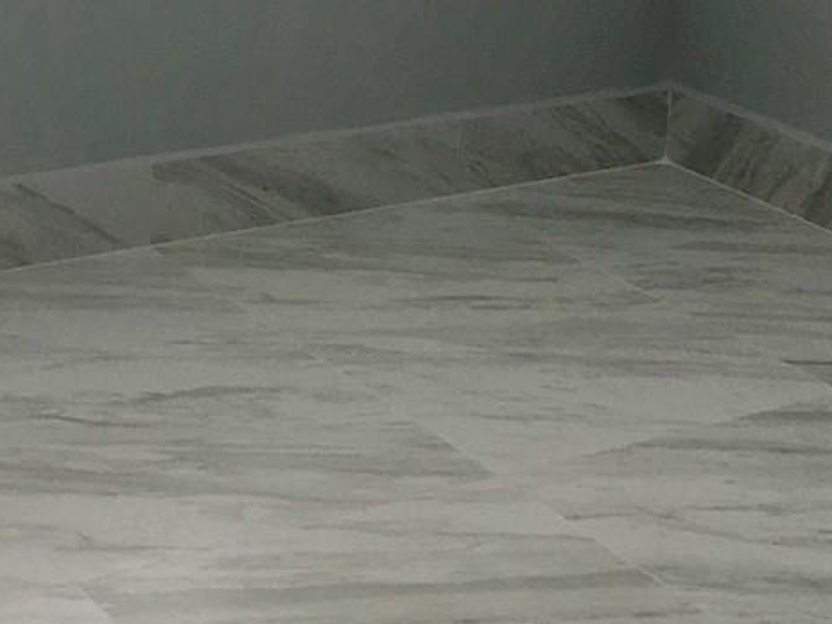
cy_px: -115
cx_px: 452
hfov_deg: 19.6
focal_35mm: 100
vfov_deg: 14.4
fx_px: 2404
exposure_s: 1/120
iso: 25
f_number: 2.2
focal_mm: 4.15
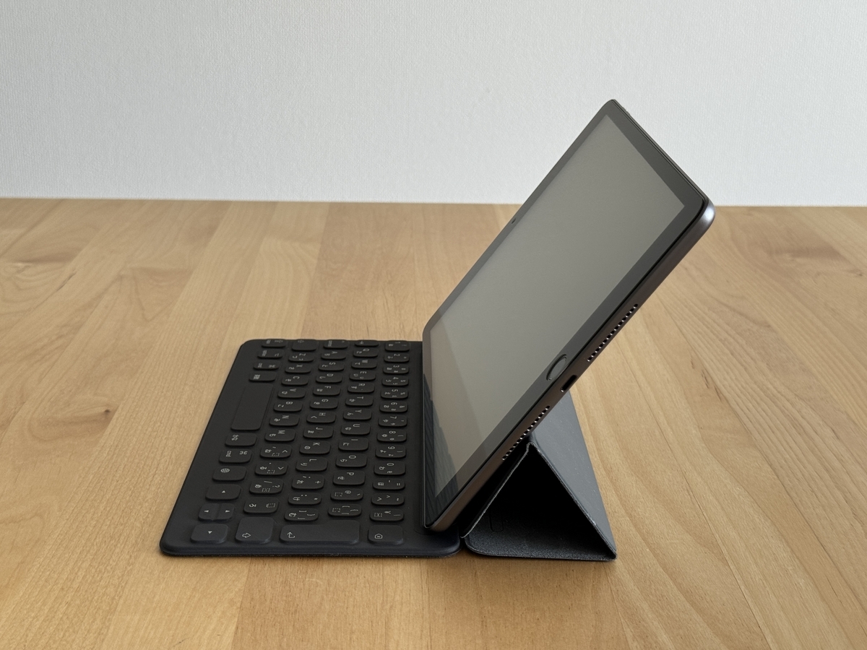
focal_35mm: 48
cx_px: 434
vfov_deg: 30.3
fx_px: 1202
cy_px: 325
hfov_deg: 39.7
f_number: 1.78
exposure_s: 1/121
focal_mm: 6.76
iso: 80
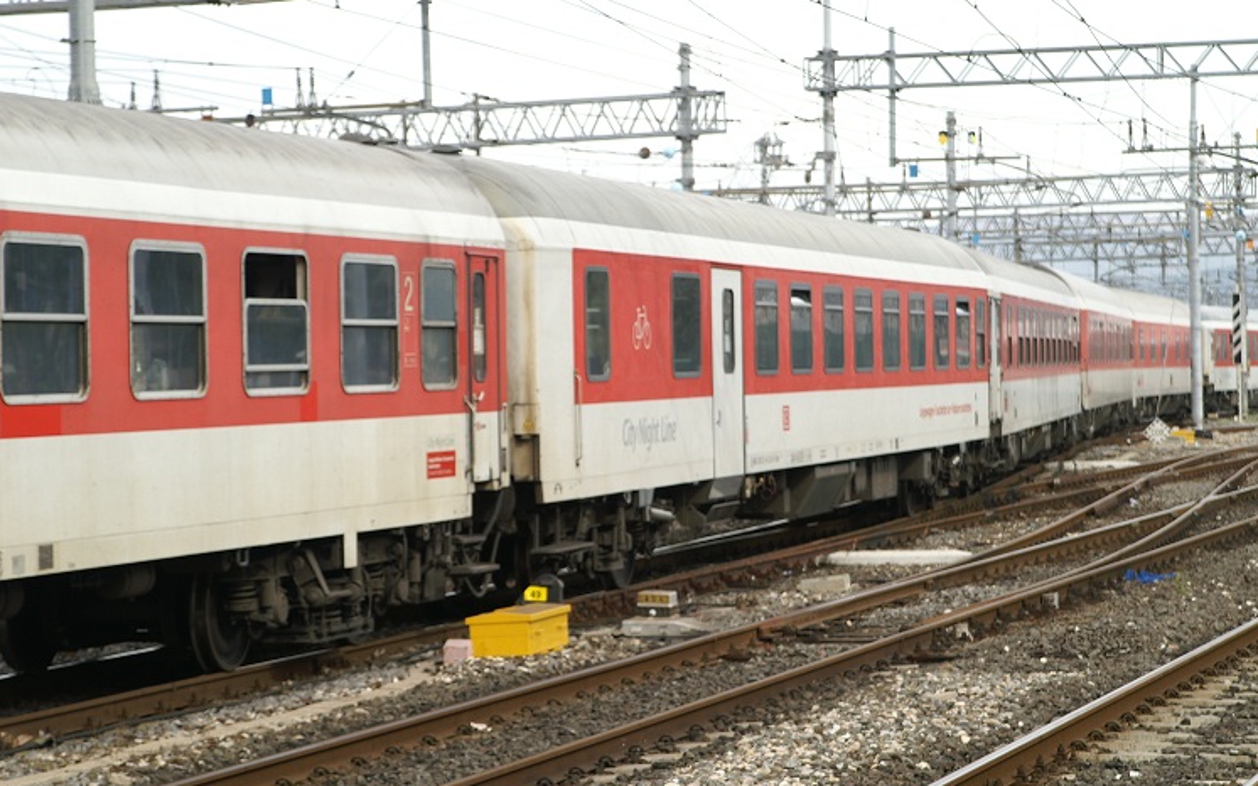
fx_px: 3960
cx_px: 629
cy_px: 391
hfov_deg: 18.1
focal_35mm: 116
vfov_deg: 11.3
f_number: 4.5
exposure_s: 1/500
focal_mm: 75
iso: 200
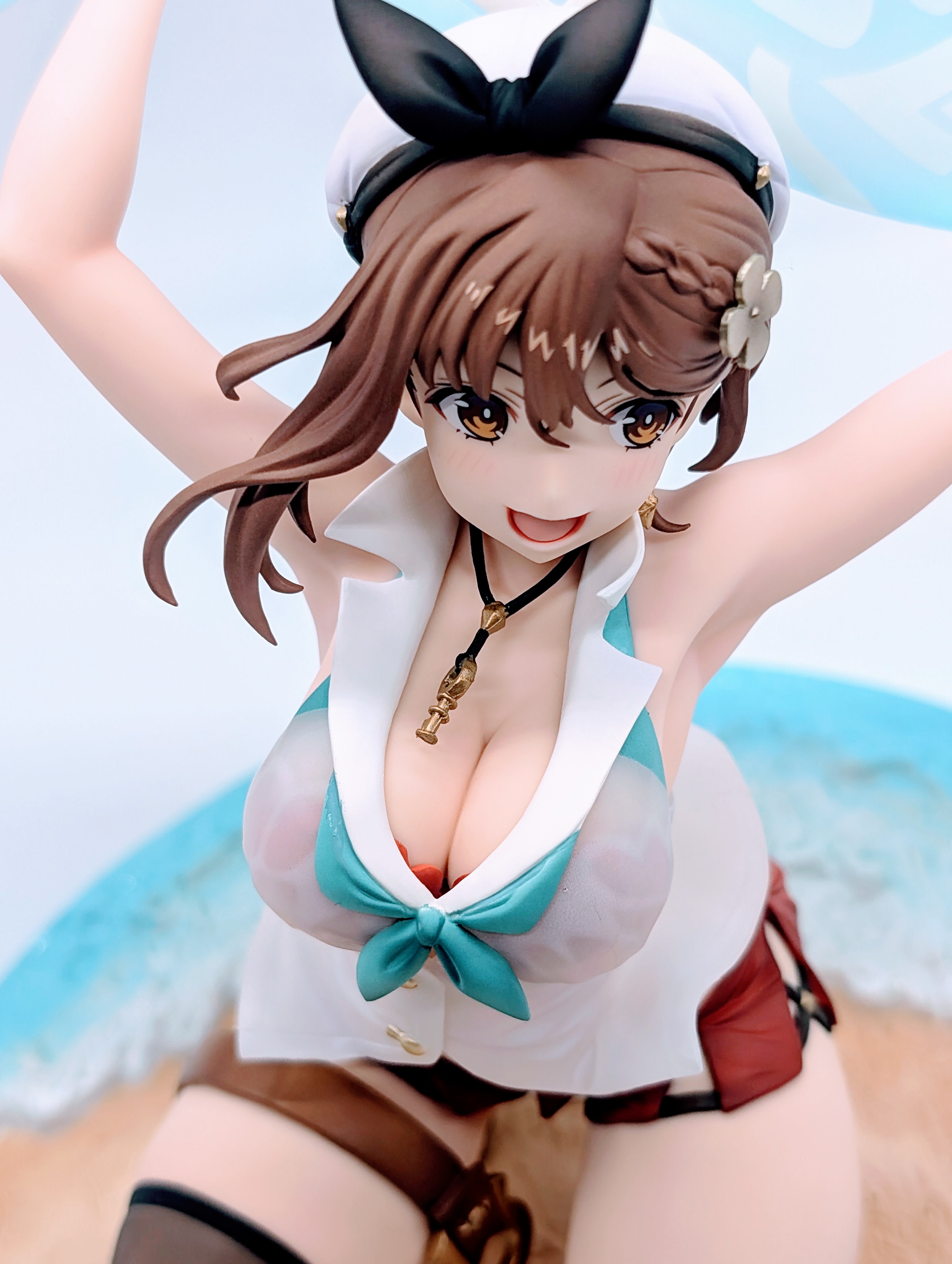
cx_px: 476
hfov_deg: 29.7
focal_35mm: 49
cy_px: 632
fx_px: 1792
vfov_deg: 38.9
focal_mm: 6.9
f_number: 1.68
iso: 37
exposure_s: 1/77.5
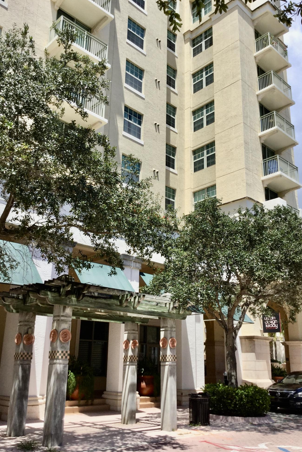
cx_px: 159
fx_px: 415
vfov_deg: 57.2
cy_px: 229
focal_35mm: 33
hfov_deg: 40.0
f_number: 2.4
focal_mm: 3.3
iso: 25
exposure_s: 1/1164
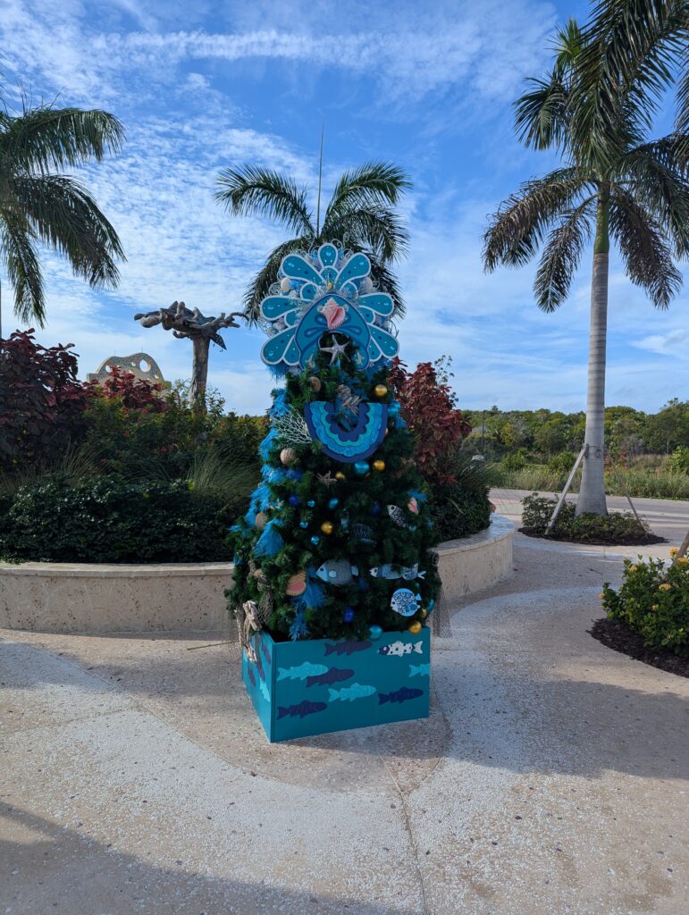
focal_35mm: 24
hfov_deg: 56.9
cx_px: 344
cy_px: 458
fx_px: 635
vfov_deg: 71.5
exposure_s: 1/2262
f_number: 1.85
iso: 47
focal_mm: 6.81
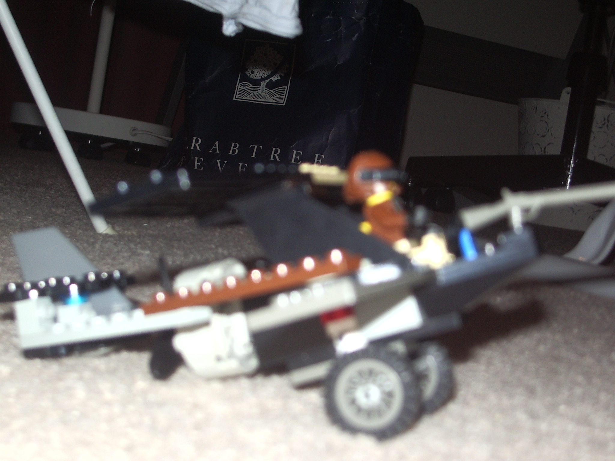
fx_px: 1190
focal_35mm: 67
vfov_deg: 21.9
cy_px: 230
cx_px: 308
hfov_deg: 29.0
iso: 100
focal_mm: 10.2
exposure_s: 1/50
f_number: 3.5
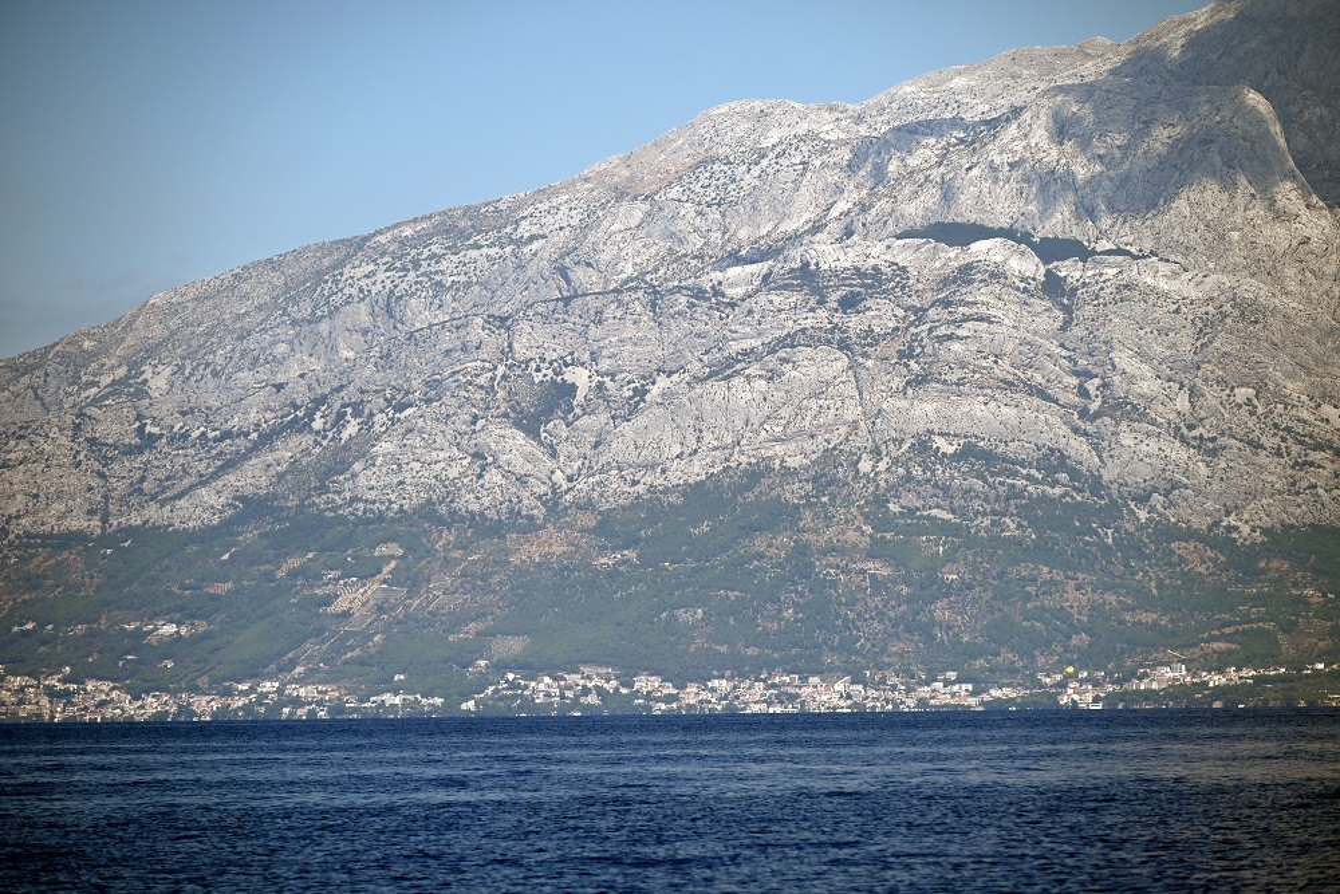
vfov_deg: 9.5
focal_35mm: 145
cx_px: 670
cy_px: 447
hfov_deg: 14.2
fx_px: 5398
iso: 100
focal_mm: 145
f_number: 4.8
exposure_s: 1/1250
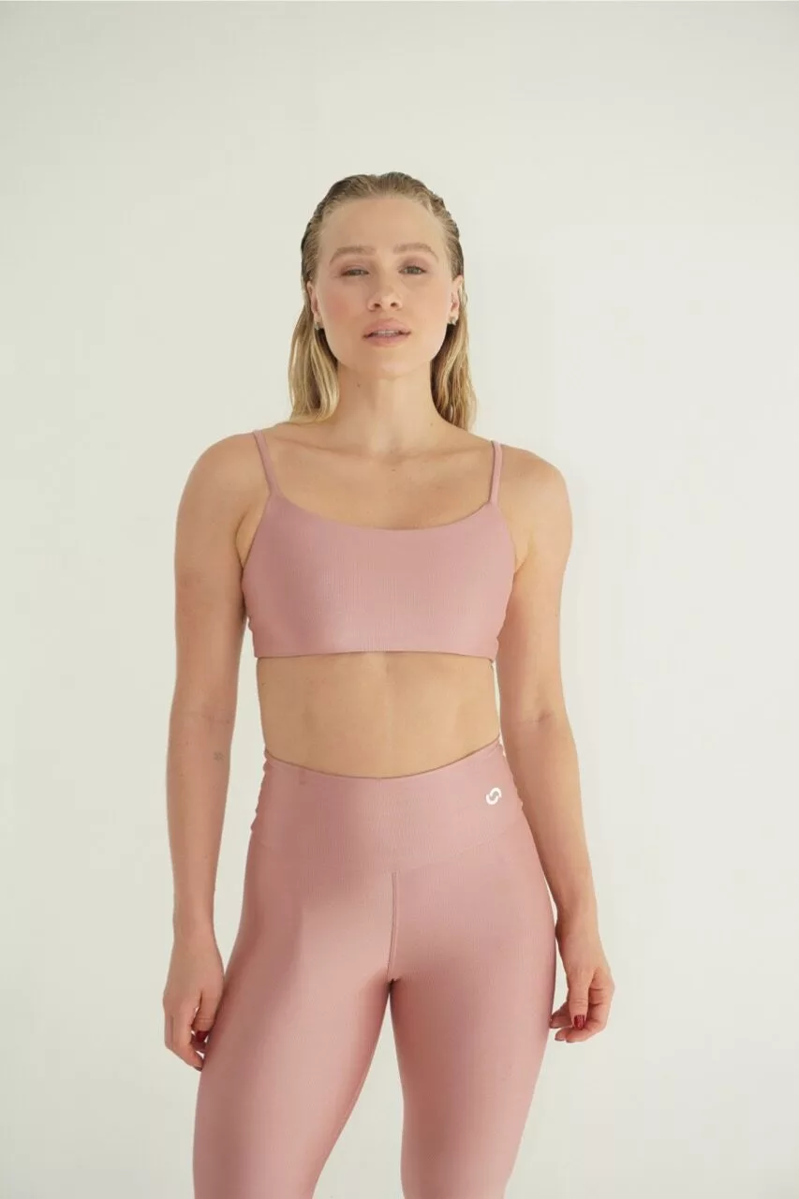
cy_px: 600
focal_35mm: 50
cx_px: 400
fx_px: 1648
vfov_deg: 40.0
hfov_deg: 27.2
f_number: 5.6
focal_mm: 33
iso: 125
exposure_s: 1/160
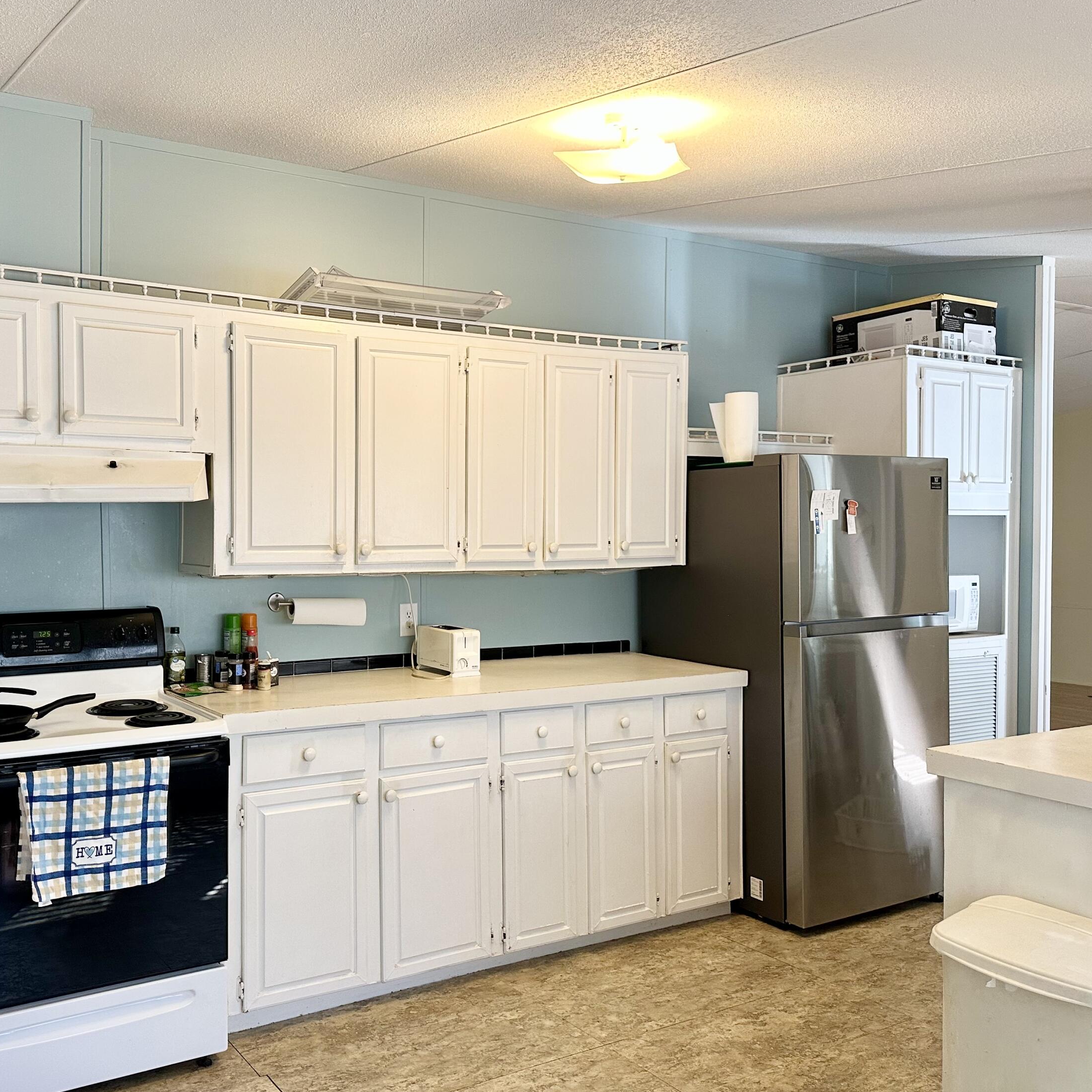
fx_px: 1035
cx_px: 352
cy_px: 537
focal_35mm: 29
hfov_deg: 54.3
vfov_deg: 55.6
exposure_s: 1/120
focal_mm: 6.86
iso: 200
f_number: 1.78
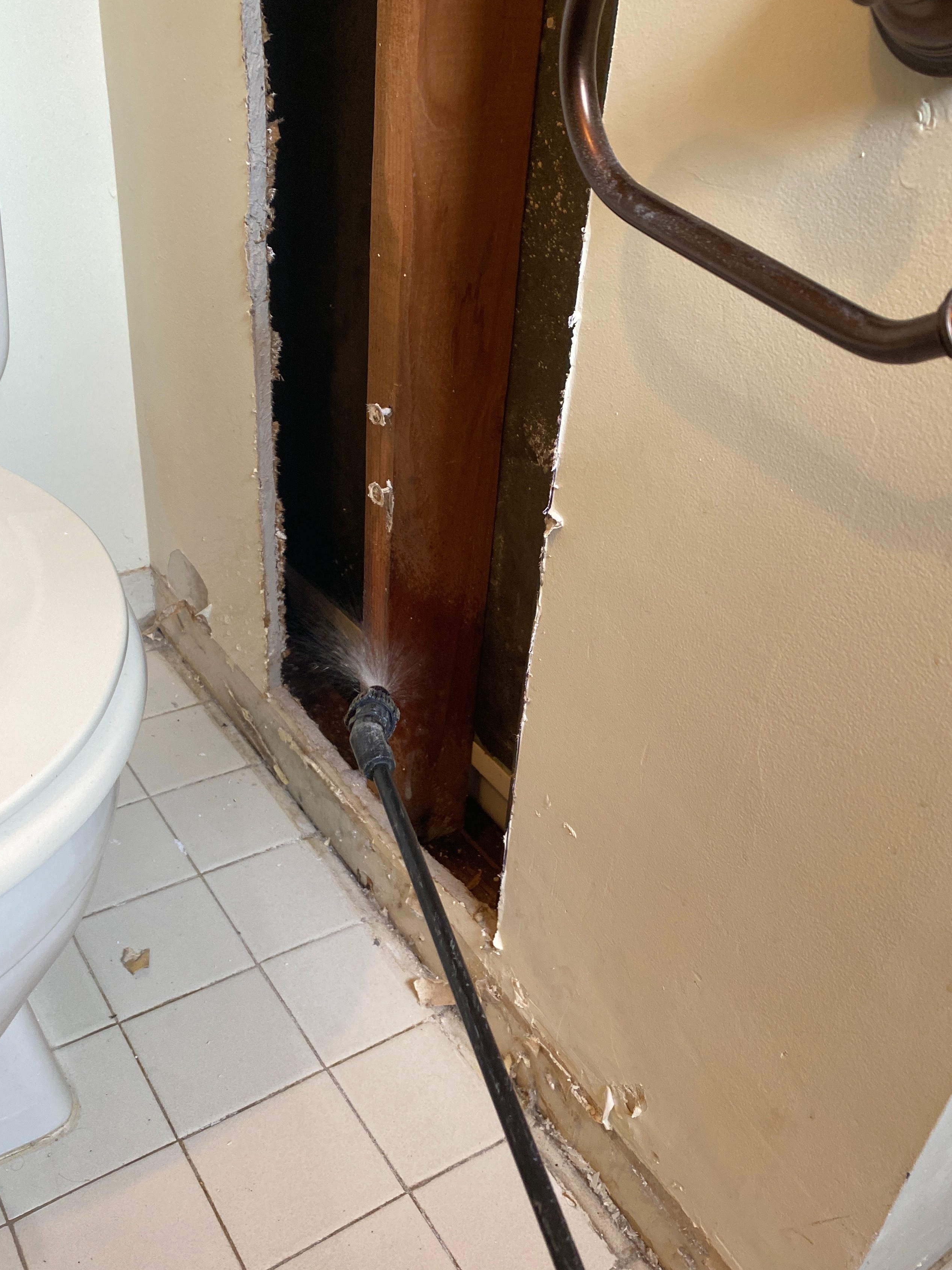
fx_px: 1137
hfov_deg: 45.4
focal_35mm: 31
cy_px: 677
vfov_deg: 58.3
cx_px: 487
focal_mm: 4.25
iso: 160
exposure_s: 1/60
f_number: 1.8
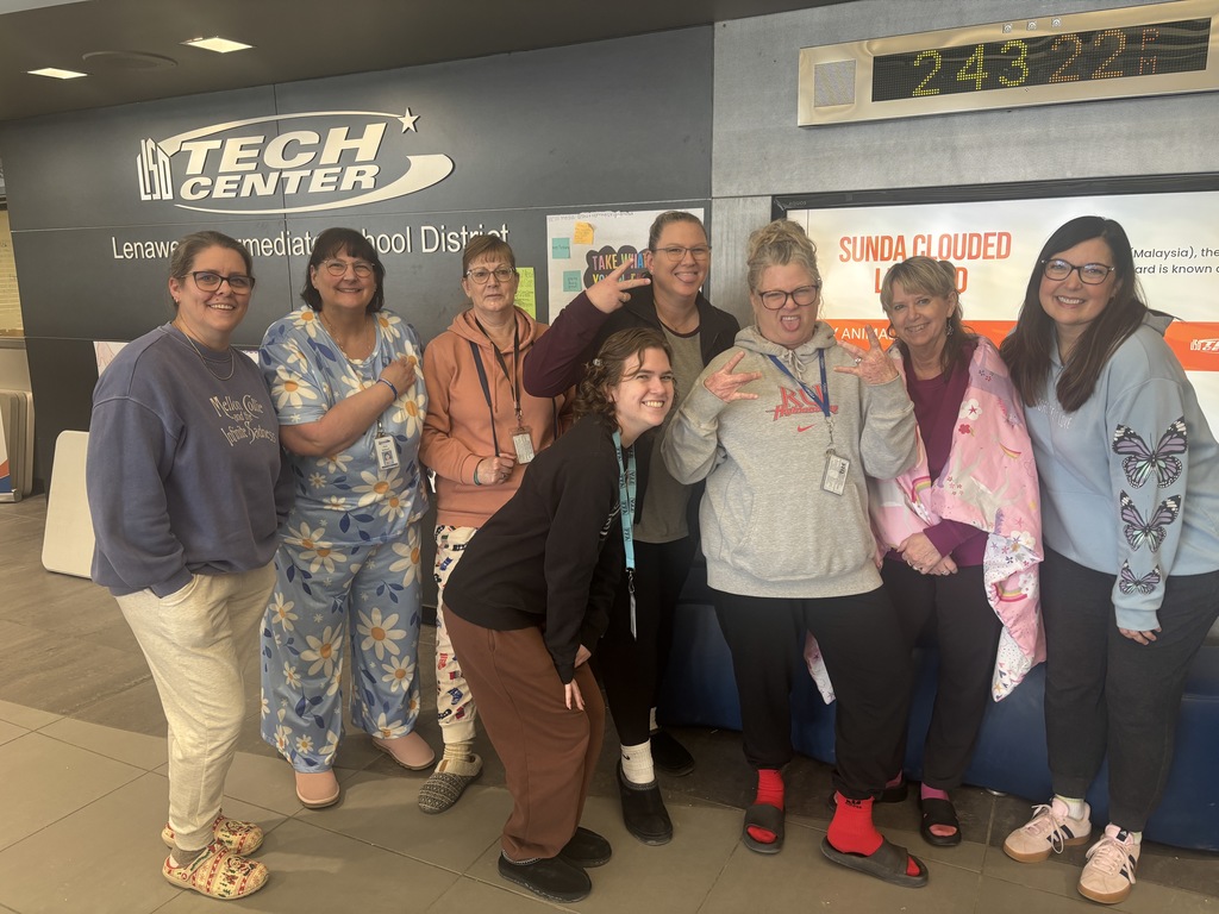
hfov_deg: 67.3
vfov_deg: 53.1
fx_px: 916
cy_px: 457
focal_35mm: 26
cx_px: 610
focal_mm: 5.96
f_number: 1.6
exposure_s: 1/60
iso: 125
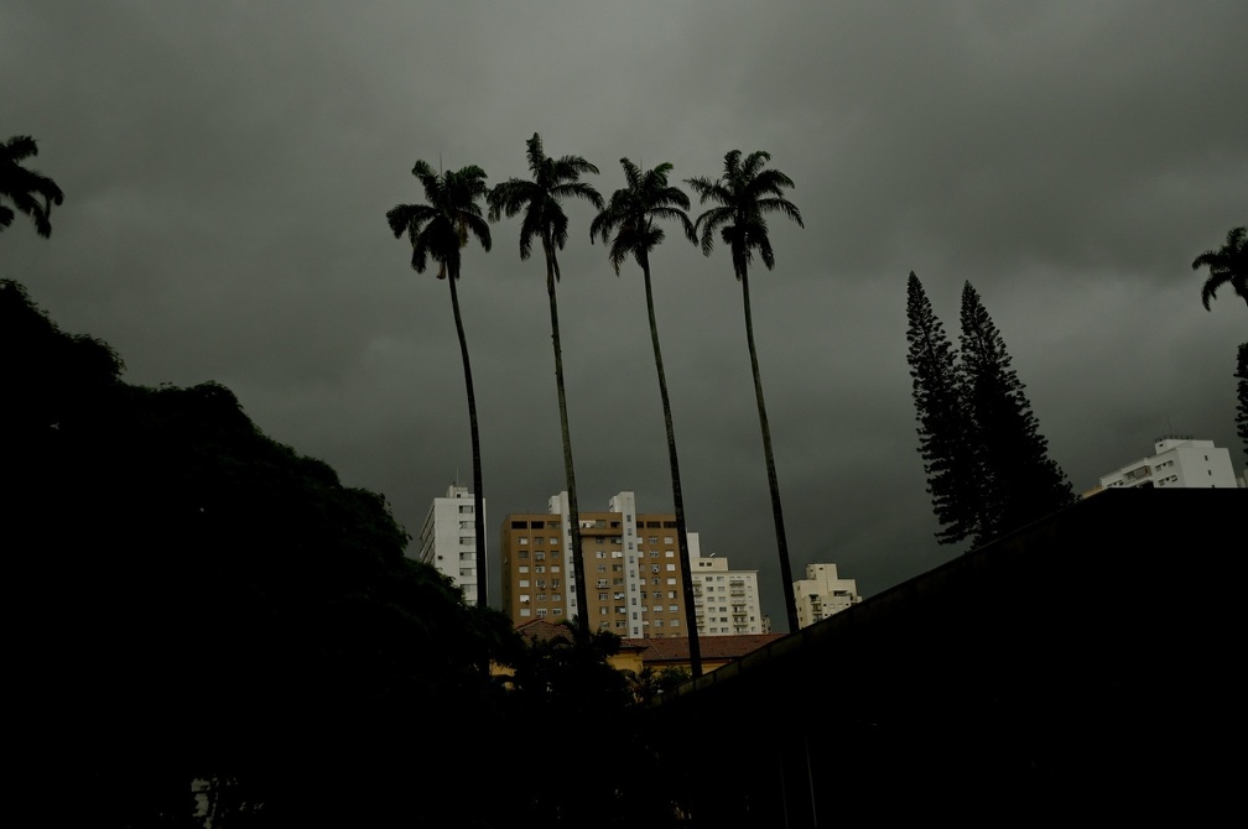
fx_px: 1108
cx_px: 624
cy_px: 414
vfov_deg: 41.0
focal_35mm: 32
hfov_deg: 58.8
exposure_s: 1/1600
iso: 1000
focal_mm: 32
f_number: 2.8
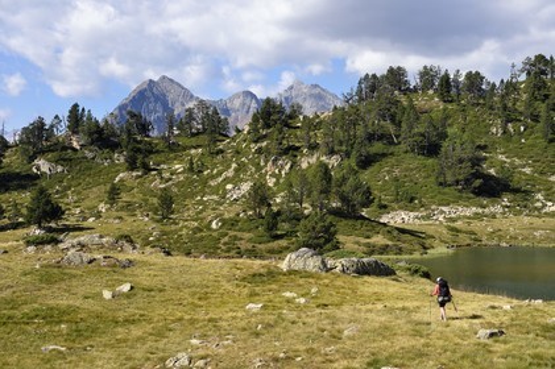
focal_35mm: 70
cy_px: 184
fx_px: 1078
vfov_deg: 19.4
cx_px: 278
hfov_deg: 28.9
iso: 200
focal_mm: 70
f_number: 11
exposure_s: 1/200
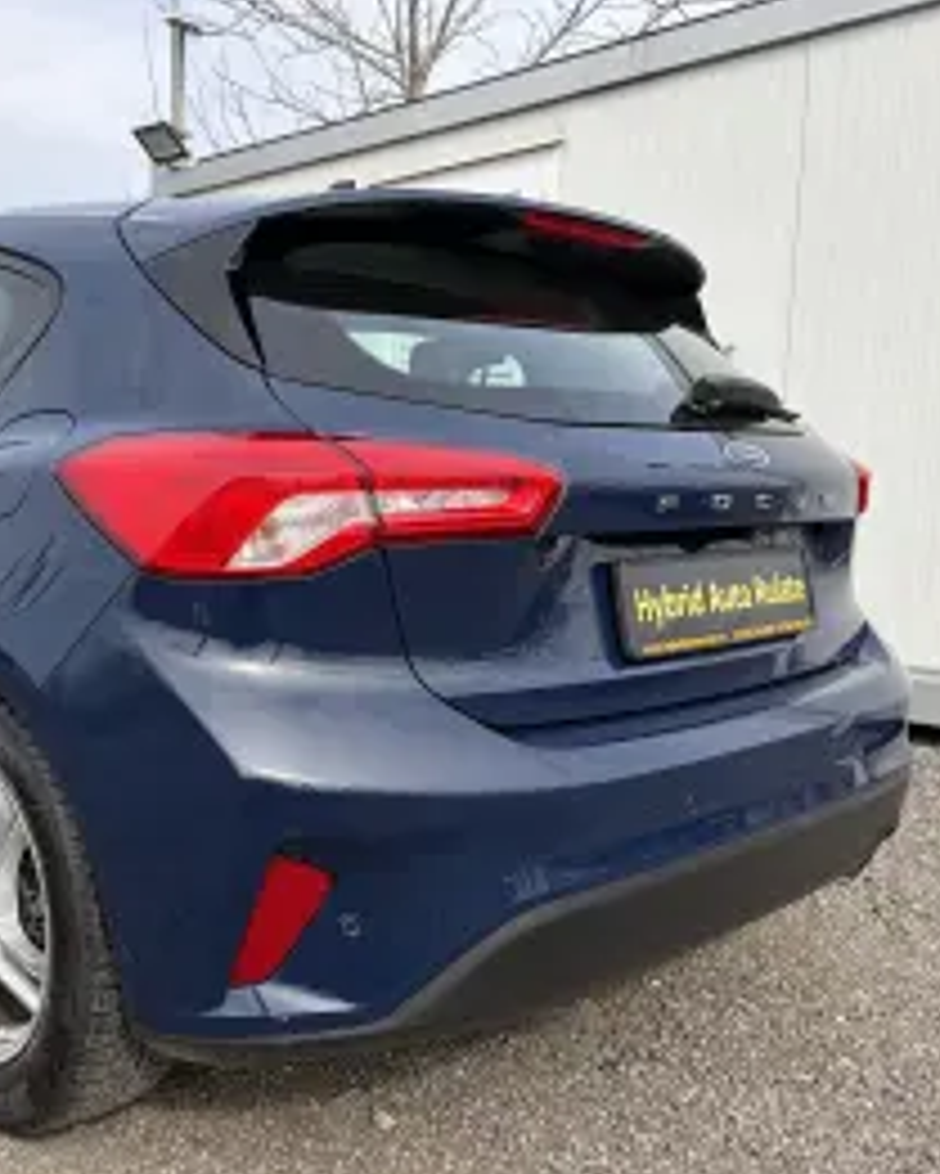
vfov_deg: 51.5
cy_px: 598
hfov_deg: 40.8
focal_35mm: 35
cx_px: 211
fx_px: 1216
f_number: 1.6
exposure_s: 1/1337
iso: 50
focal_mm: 5.96
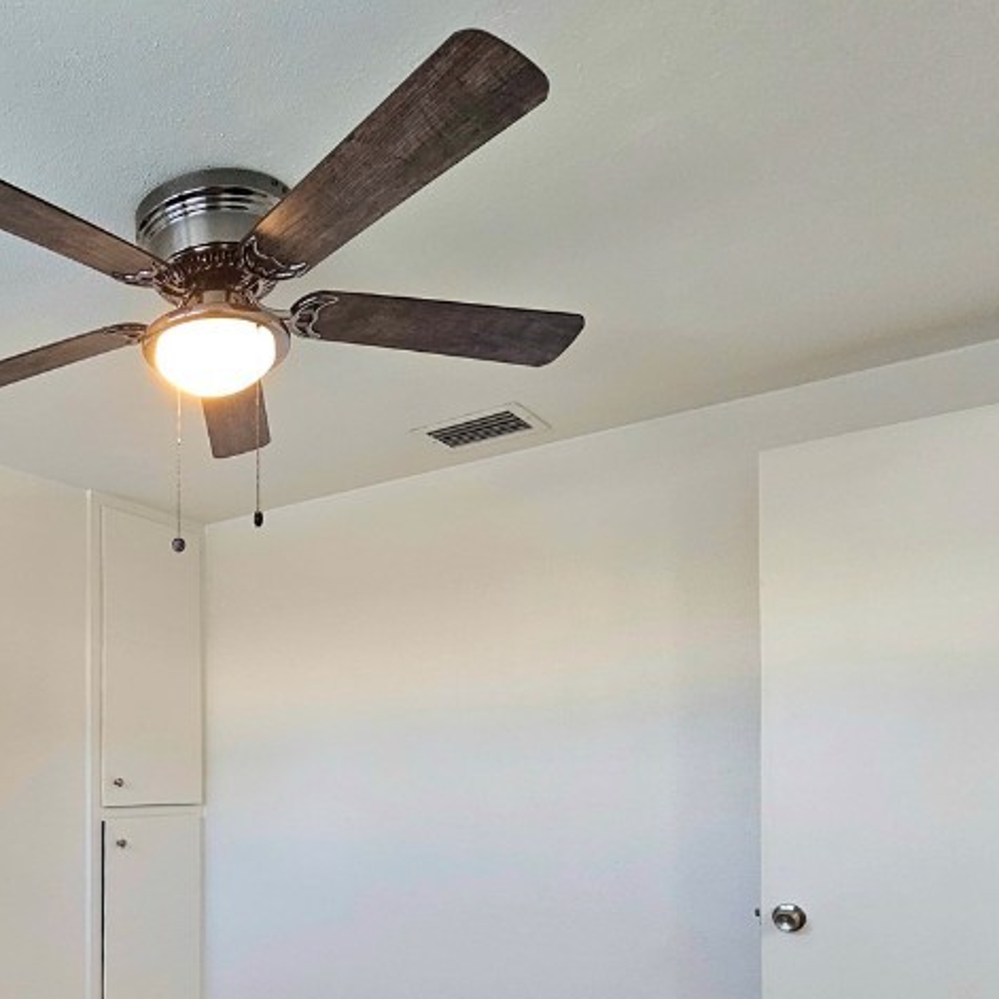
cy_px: 776
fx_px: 816
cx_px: 134
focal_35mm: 25
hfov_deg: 56.0
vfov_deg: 58.8
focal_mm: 2.2
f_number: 2.2
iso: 200
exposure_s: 1/60.2
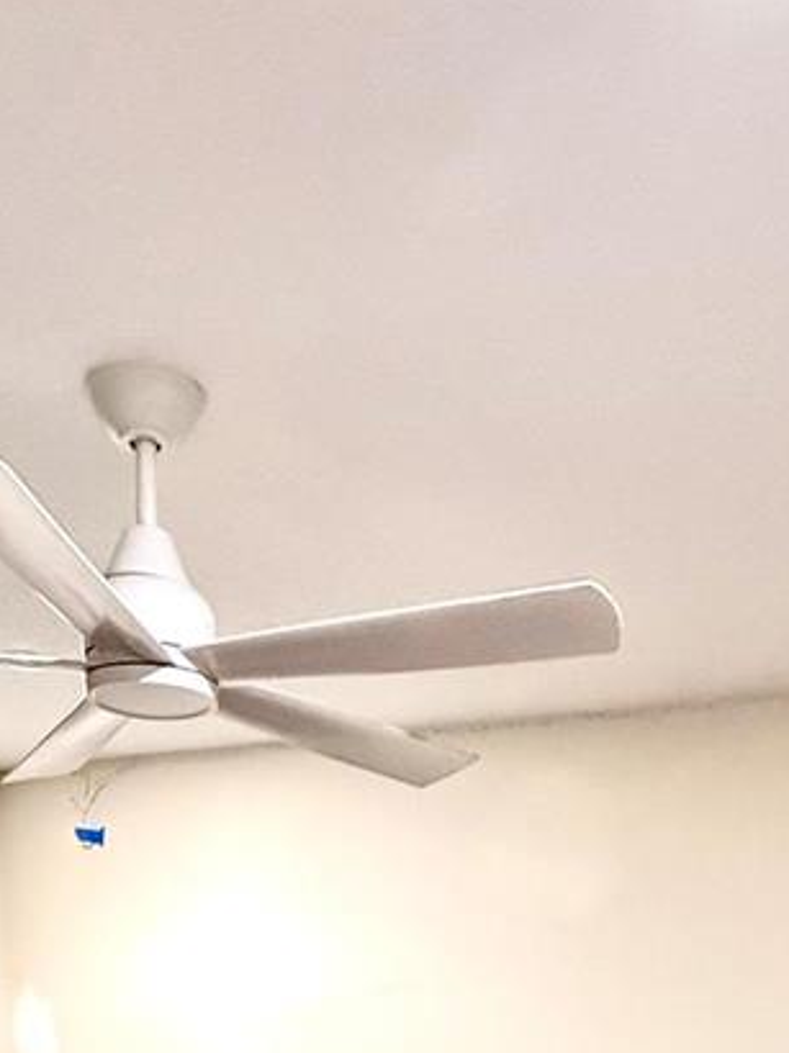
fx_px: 1247
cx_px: 409
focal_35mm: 41
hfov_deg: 35.1
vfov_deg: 32.1
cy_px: 1428
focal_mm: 2.22
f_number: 2.2
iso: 1000
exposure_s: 1/60
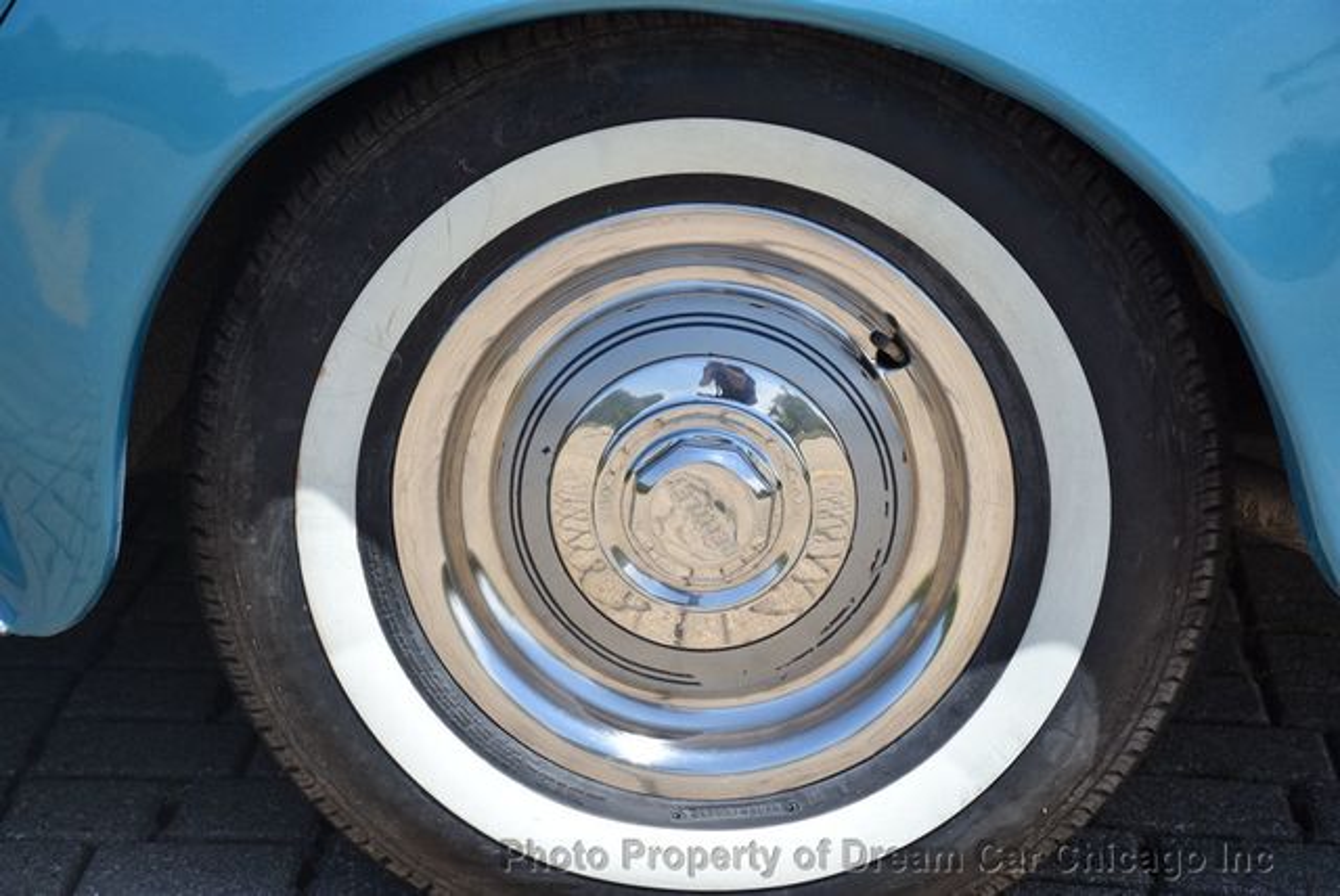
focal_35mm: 105
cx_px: 670
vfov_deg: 13.1
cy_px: 448
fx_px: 3912
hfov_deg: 19.4
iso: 180
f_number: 8
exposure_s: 1/500
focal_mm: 70
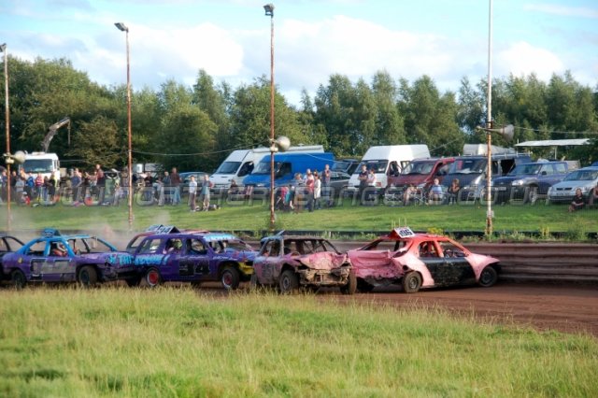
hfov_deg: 17.5
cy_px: 199
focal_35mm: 117
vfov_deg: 11.7
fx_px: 1942
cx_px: 299
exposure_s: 1/500
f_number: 5.6
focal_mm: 78
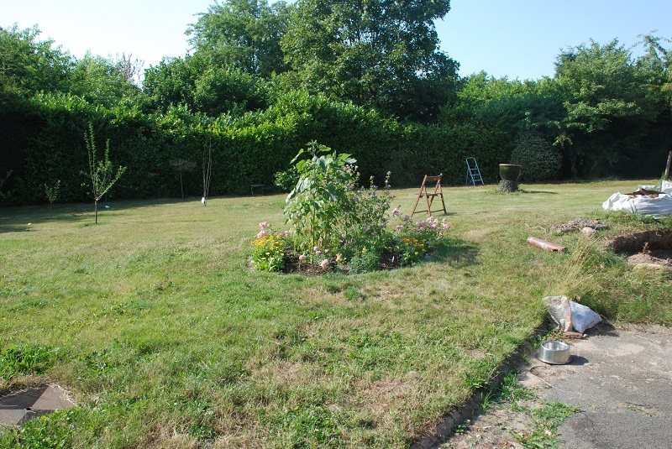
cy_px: 224
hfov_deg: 61.9
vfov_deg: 43.7
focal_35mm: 30
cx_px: 336
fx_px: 560
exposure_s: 1/200
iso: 400
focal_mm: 20
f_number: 10
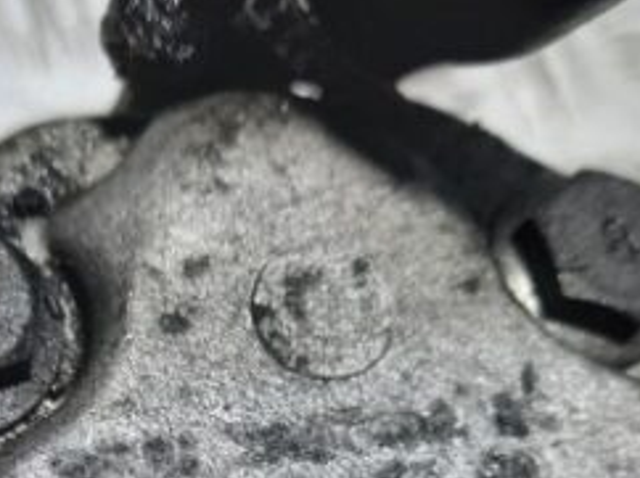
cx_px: 130
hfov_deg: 30.5
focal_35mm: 62
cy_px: 573
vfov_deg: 21.9
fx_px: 1145
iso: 40
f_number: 2
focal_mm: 4.6
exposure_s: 1/50
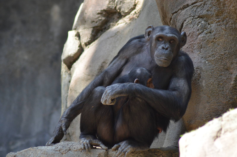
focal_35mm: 375
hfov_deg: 5.5
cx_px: 118
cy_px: 78
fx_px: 2464
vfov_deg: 3.7
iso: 800
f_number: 5
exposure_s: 1/500
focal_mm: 250
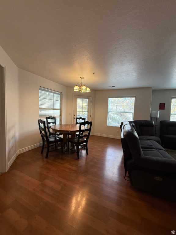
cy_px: 118
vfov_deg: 102.1
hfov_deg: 85.7
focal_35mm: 14
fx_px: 95
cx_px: 88
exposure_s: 1/120
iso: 200
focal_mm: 2.22
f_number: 2.2
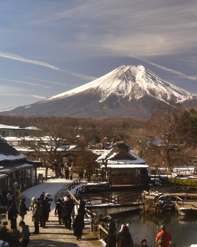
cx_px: 180
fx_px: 1012
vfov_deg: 13.9
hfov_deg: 11.1
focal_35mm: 139
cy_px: 147
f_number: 8
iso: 200
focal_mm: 55
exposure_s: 1/250
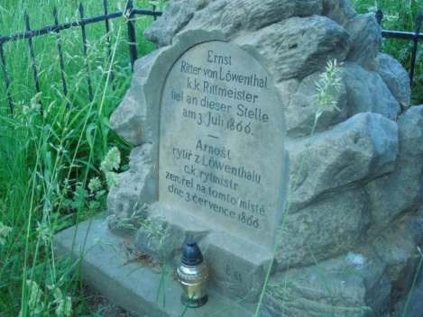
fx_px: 477
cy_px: 158
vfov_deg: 36.8
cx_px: 212
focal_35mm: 39
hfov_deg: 47.9
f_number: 3.8
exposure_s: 1/100
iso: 400
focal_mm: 7
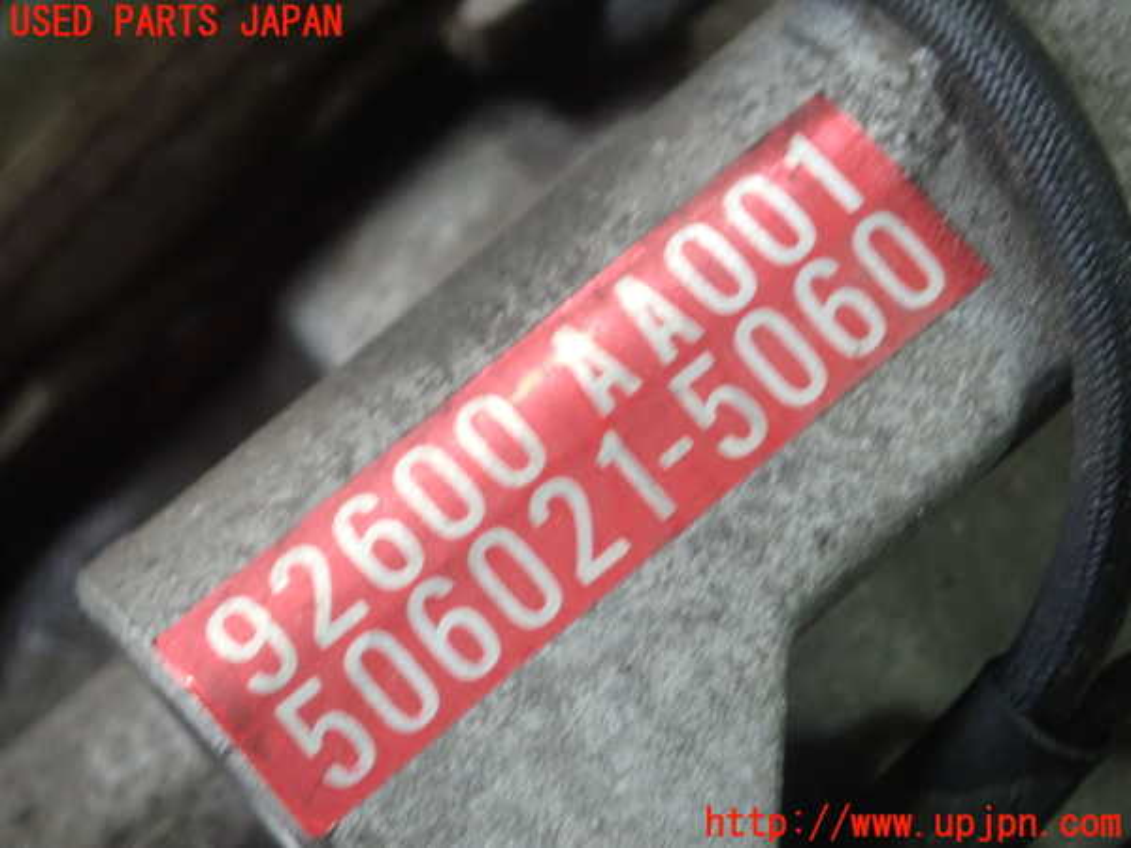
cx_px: 566
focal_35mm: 100
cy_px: 424
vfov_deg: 14.8
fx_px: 3267
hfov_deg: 19.6
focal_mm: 18
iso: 800
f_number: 4.9
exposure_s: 1/50
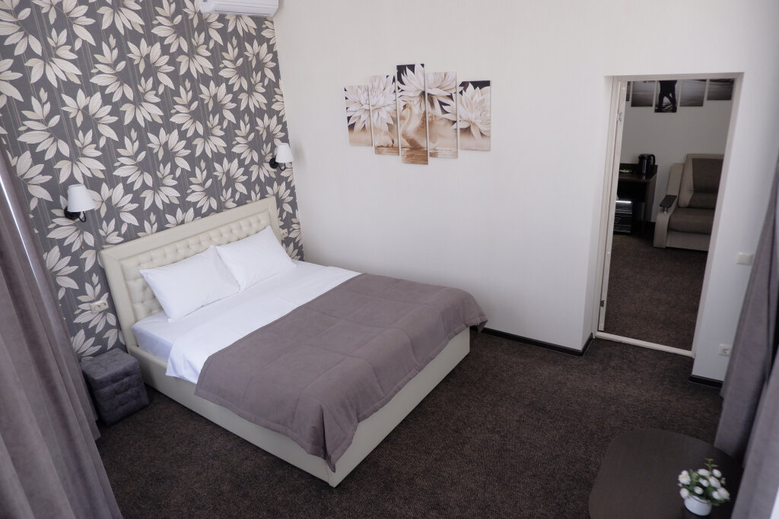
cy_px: 260
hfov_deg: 76.1
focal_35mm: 23
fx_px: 498
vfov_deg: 55.1
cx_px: 390
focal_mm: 15
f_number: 16
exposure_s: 1/6
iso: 200
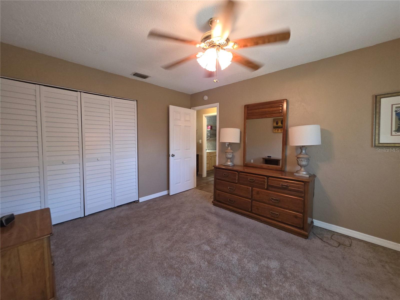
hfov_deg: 106.2
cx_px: 200
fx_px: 150
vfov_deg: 89.9
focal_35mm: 13
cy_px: 150
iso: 160
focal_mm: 2.2
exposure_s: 1/60
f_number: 1.9
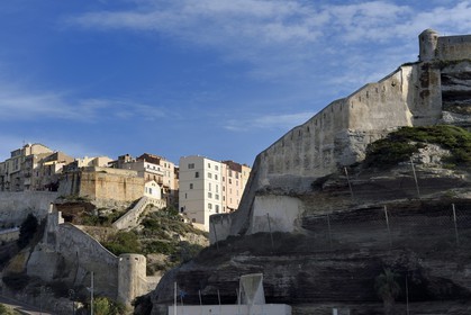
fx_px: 916
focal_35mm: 70
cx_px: 236
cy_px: 158
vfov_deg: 19.5
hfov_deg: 28.8
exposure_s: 1/250
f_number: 16
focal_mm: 70
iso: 200
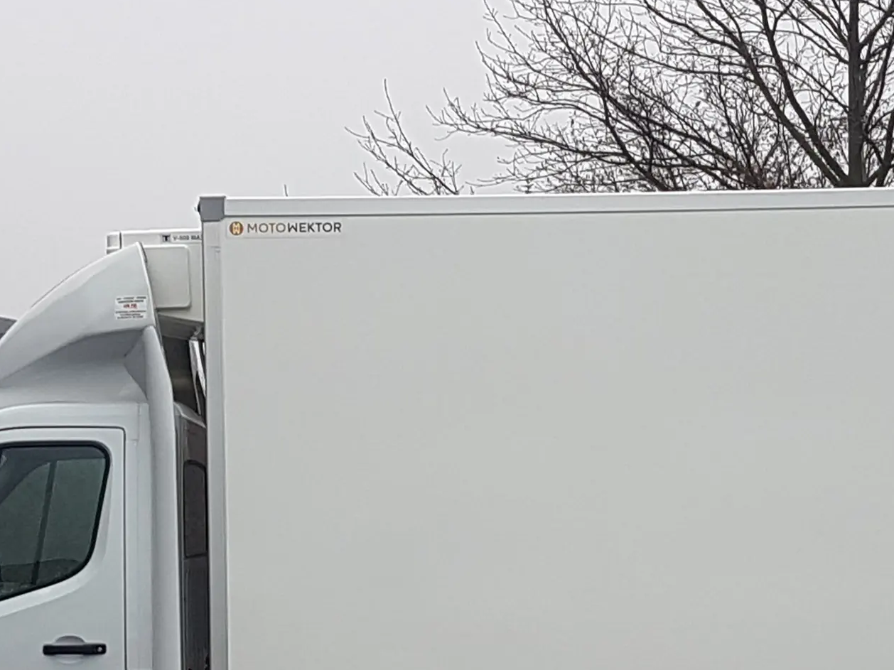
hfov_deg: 38.2
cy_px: 527
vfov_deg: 28.5
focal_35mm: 50
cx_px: 455
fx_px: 1291
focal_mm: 4.2
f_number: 1.7
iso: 40
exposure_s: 1/111
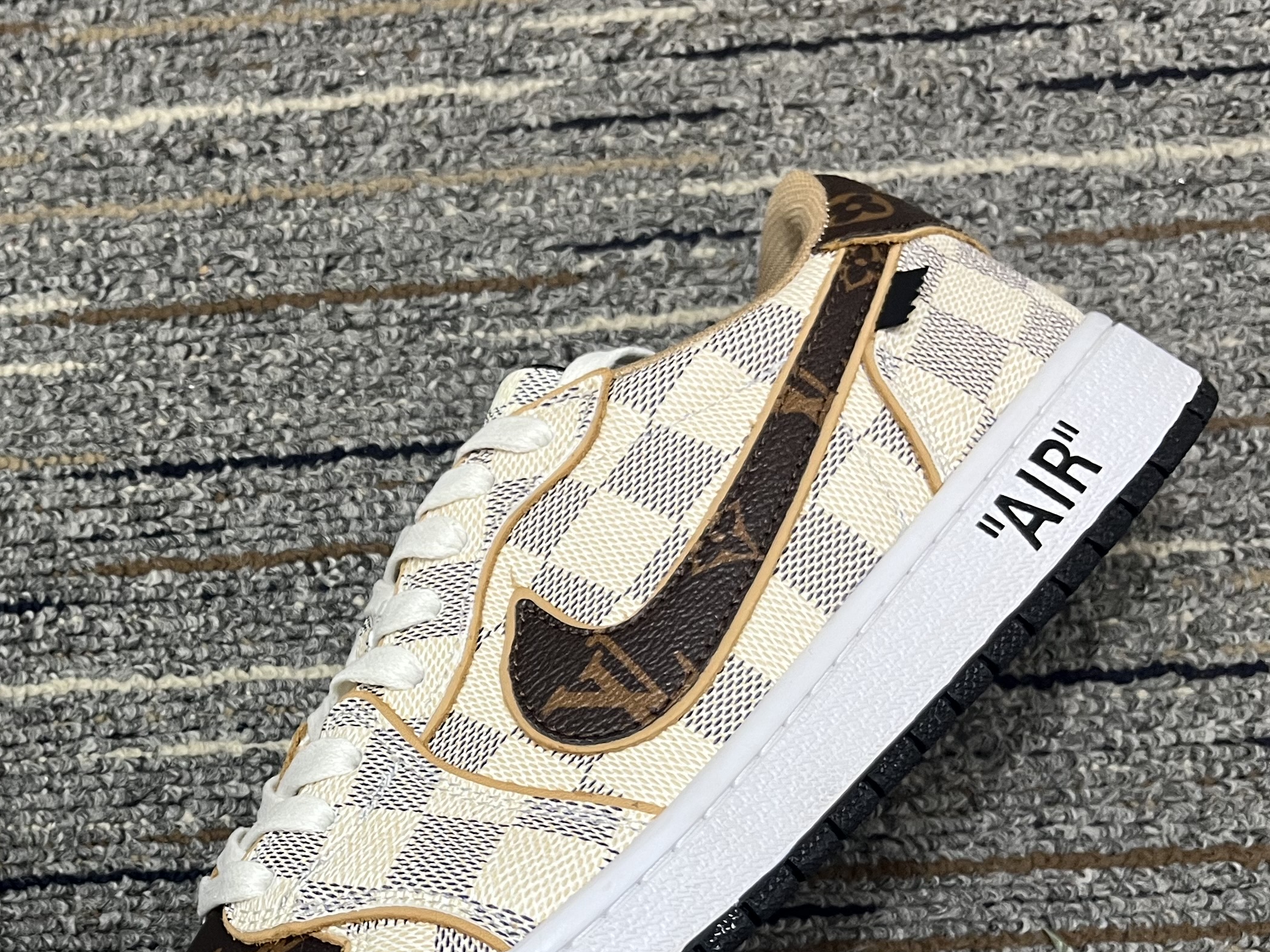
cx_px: 150
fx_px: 1834
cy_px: 682
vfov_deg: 28.8
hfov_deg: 36.1
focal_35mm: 50
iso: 125
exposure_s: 1/50
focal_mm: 5.1
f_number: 1.6
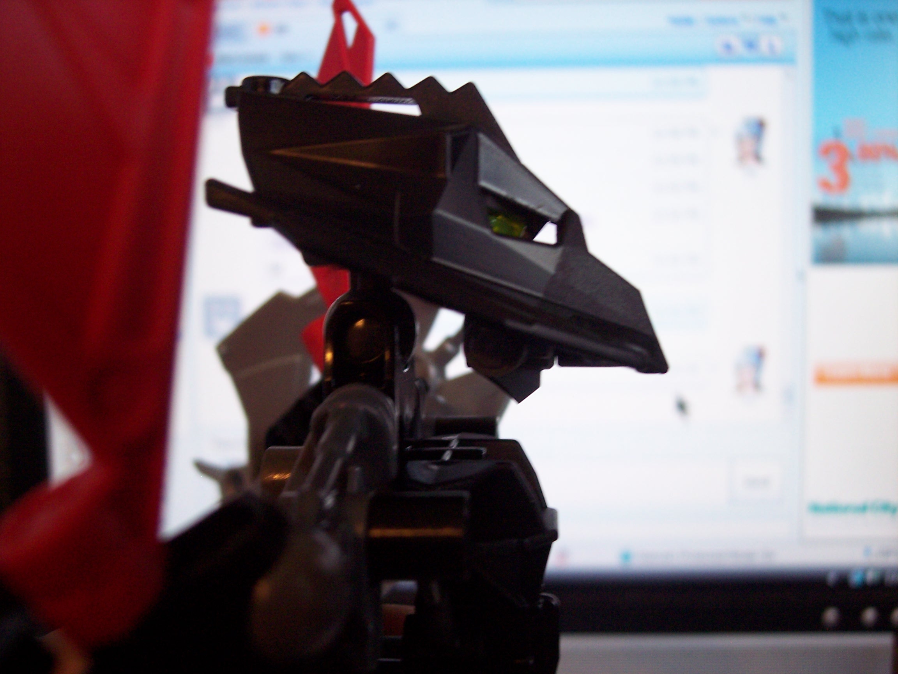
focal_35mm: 39
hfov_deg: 47.9
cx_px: 449
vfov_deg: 36.8
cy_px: 337
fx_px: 1012
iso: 200
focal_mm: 8
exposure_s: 1/30
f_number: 3.4
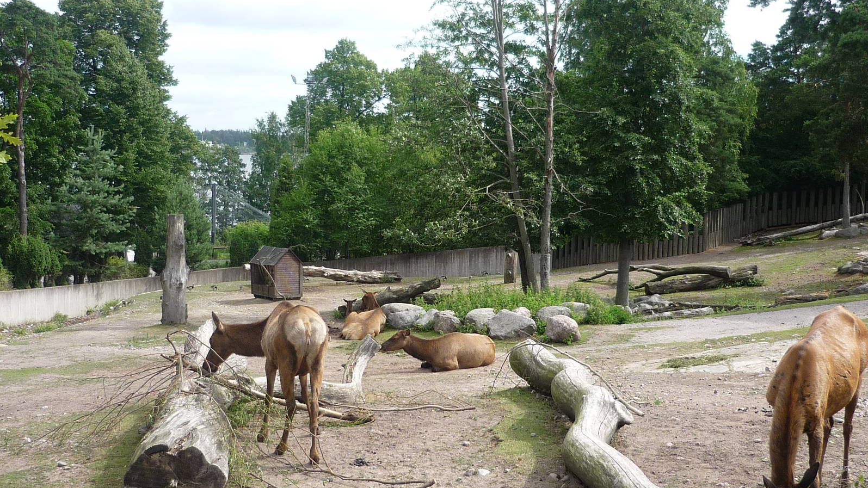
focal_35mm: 47
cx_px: 435
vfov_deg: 25.4
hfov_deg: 43.7
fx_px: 1082
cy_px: 259
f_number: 2.8
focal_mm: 5.5
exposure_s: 1/640
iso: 100
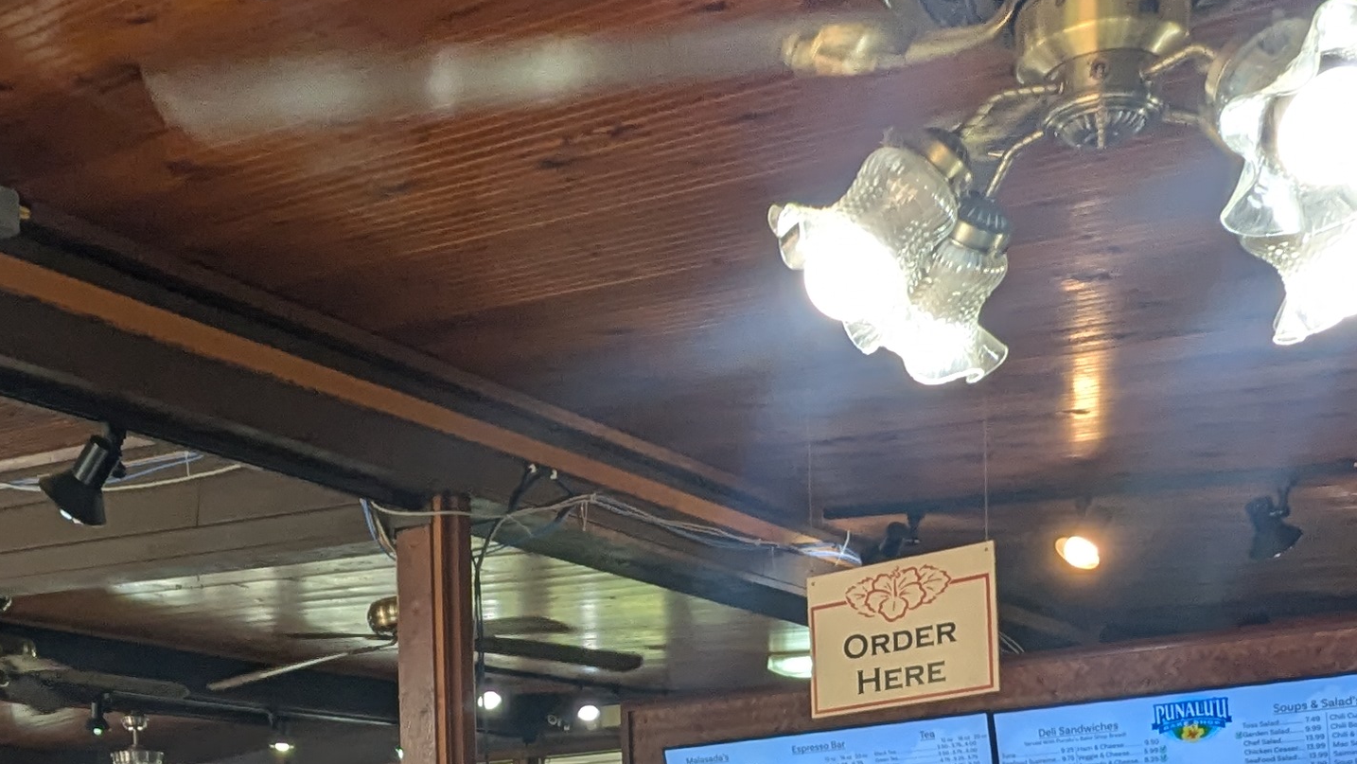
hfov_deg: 41.6
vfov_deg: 21.7
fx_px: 1763
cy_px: 1025
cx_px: 464
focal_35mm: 49
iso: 82
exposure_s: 1/100
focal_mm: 2.35
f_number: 2.2
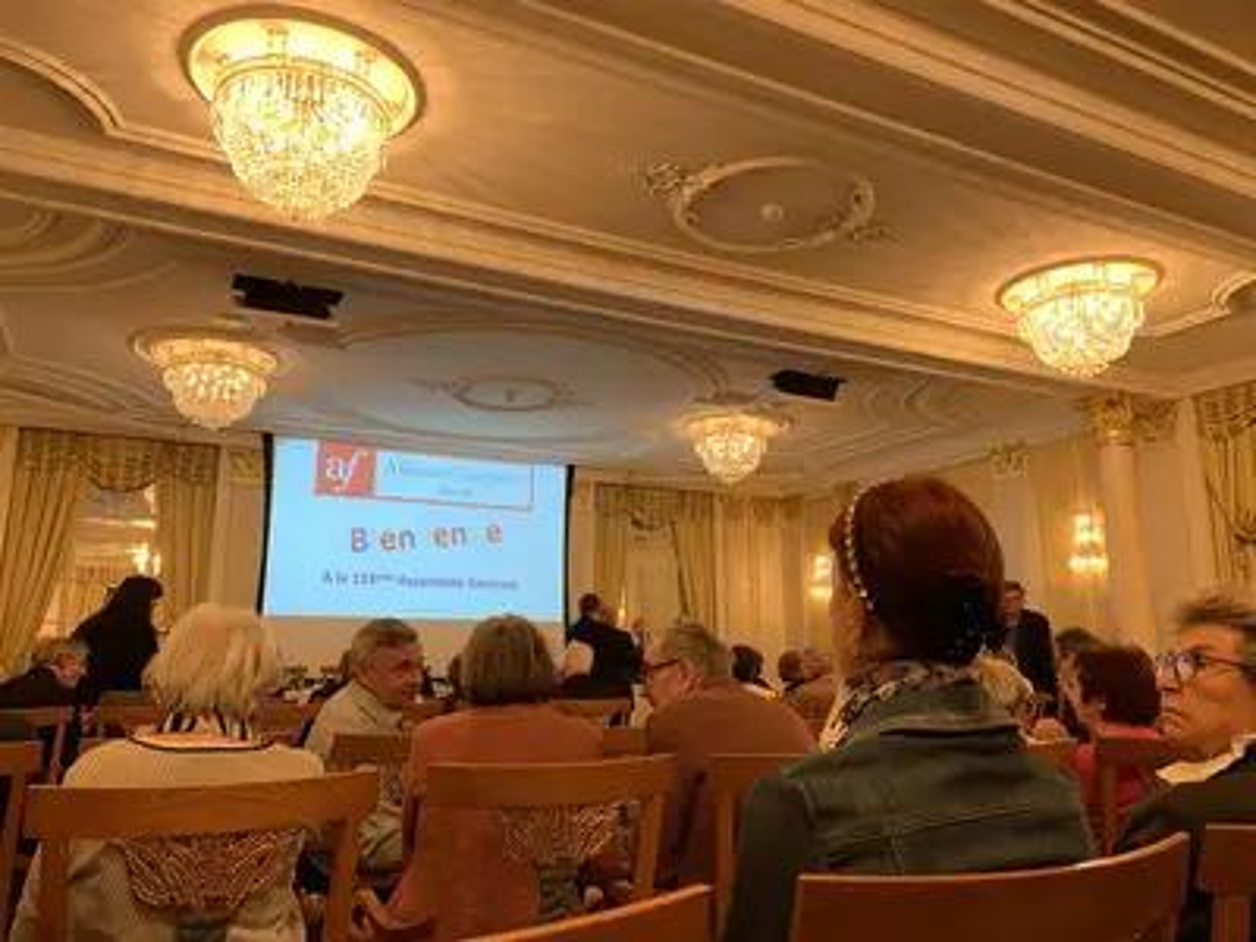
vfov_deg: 53.1
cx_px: 628
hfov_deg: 67.3
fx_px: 943
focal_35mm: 26
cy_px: 471
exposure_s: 1/50
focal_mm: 4.25
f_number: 1.8
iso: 125
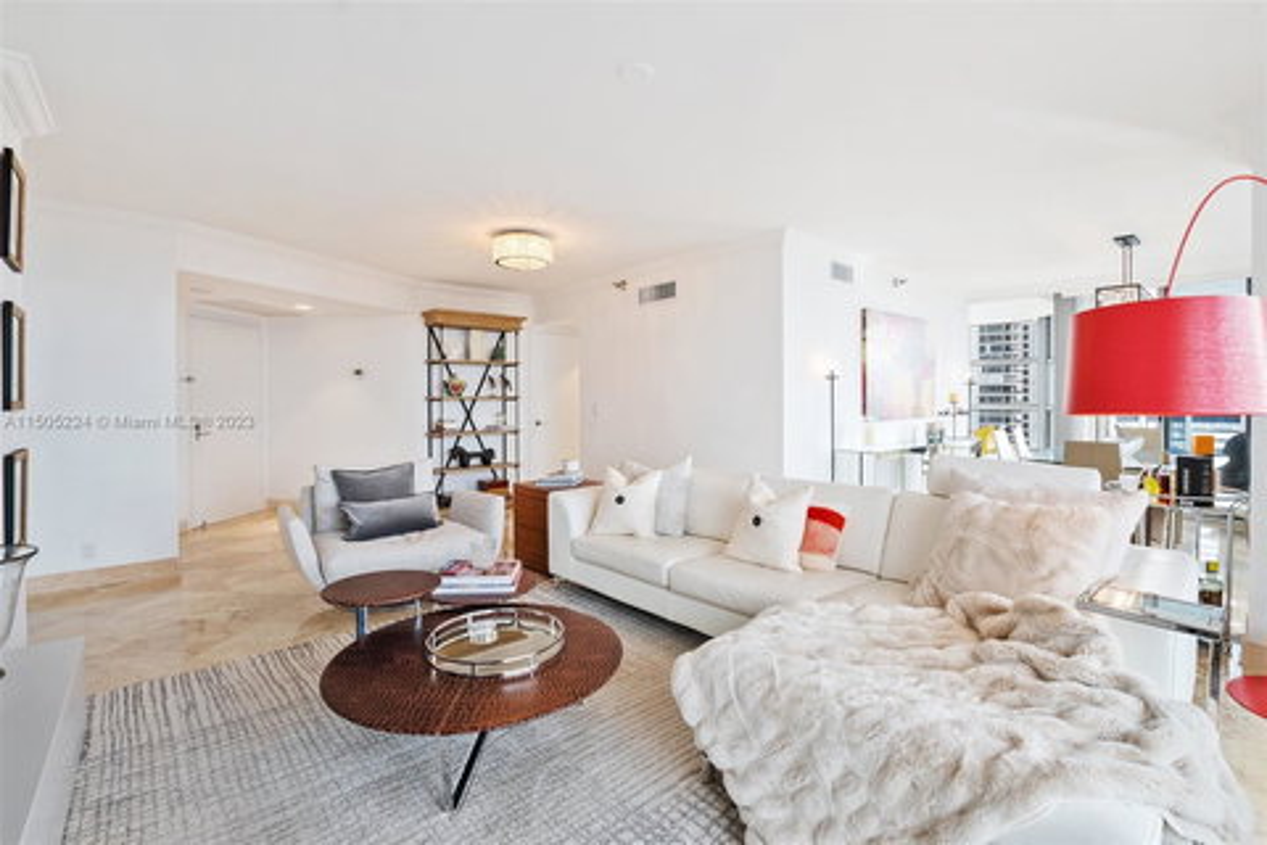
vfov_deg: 77.3
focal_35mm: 15
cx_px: 634
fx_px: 528
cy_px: 422
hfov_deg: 100.4
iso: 200
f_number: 8
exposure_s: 1/20
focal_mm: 10
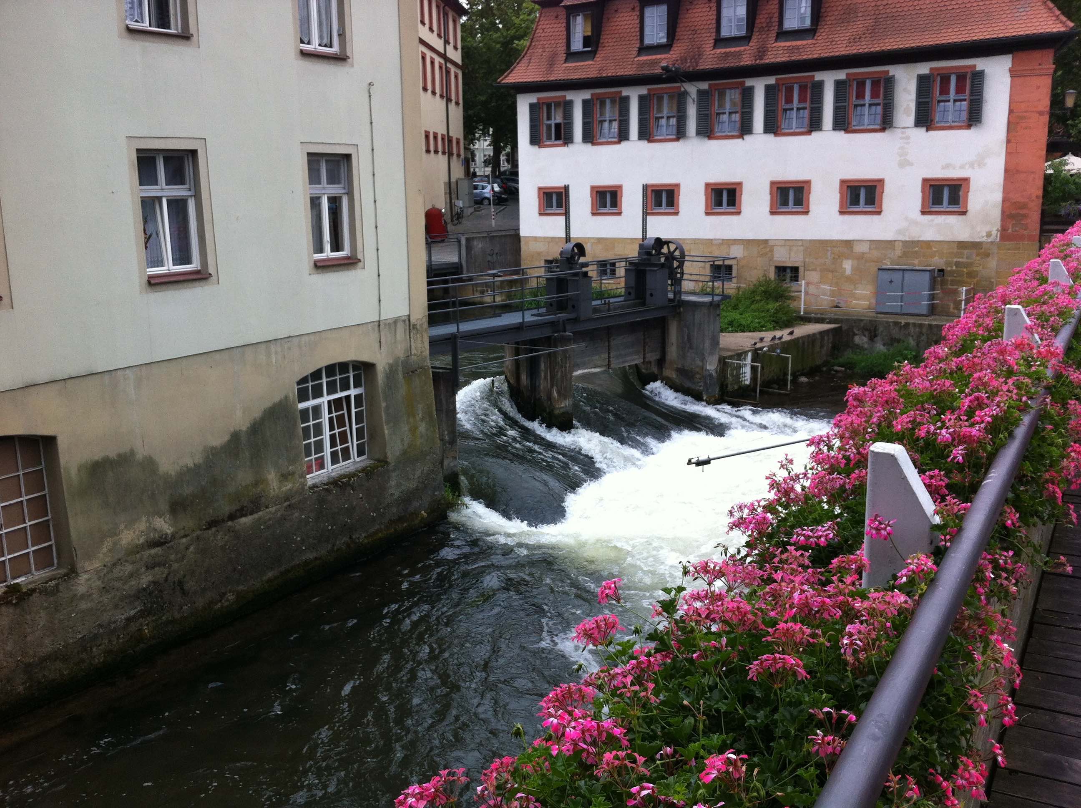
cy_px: 404
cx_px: 540
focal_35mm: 46
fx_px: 1434
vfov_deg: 31.4
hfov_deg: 41.3
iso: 80
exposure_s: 1/444
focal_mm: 3.85
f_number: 2.8
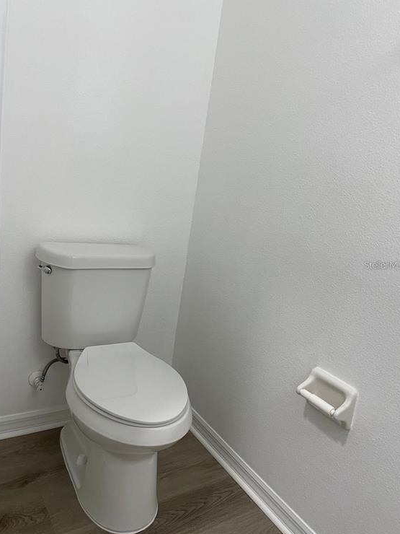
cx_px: 200
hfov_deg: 51.4
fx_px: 416
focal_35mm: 27
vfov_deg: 65.3
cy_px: 265
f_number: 1.6
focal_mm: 4.2
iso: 100
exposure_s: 1/60
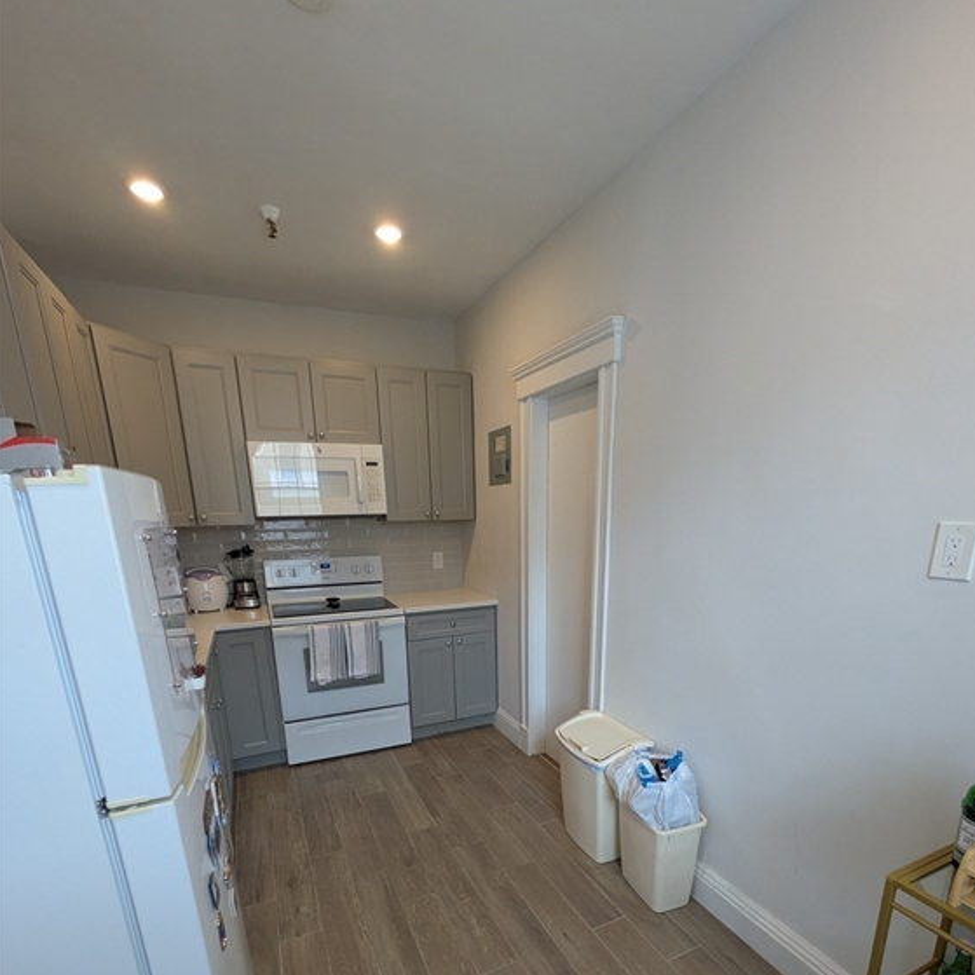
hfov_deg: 84.0
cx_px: 499
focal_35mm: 17
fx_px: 542
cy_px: 656
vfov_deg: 80.9
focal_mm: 1.83
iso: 104
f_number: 2.2
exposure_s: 1/60
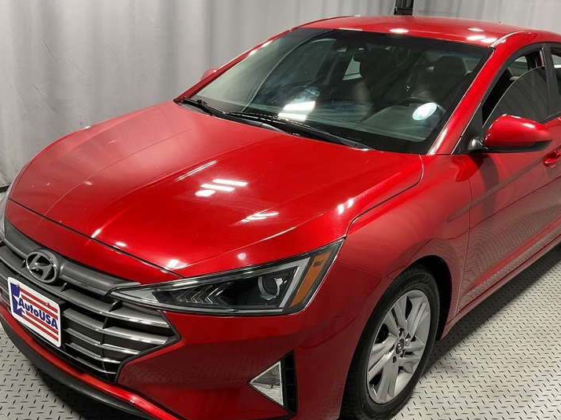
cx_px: 305
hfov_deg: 47.8
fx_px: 632
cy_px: 239
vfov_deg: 36.7
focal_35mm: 39
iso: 40
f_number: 1.8
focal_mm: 3
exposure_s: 1/50
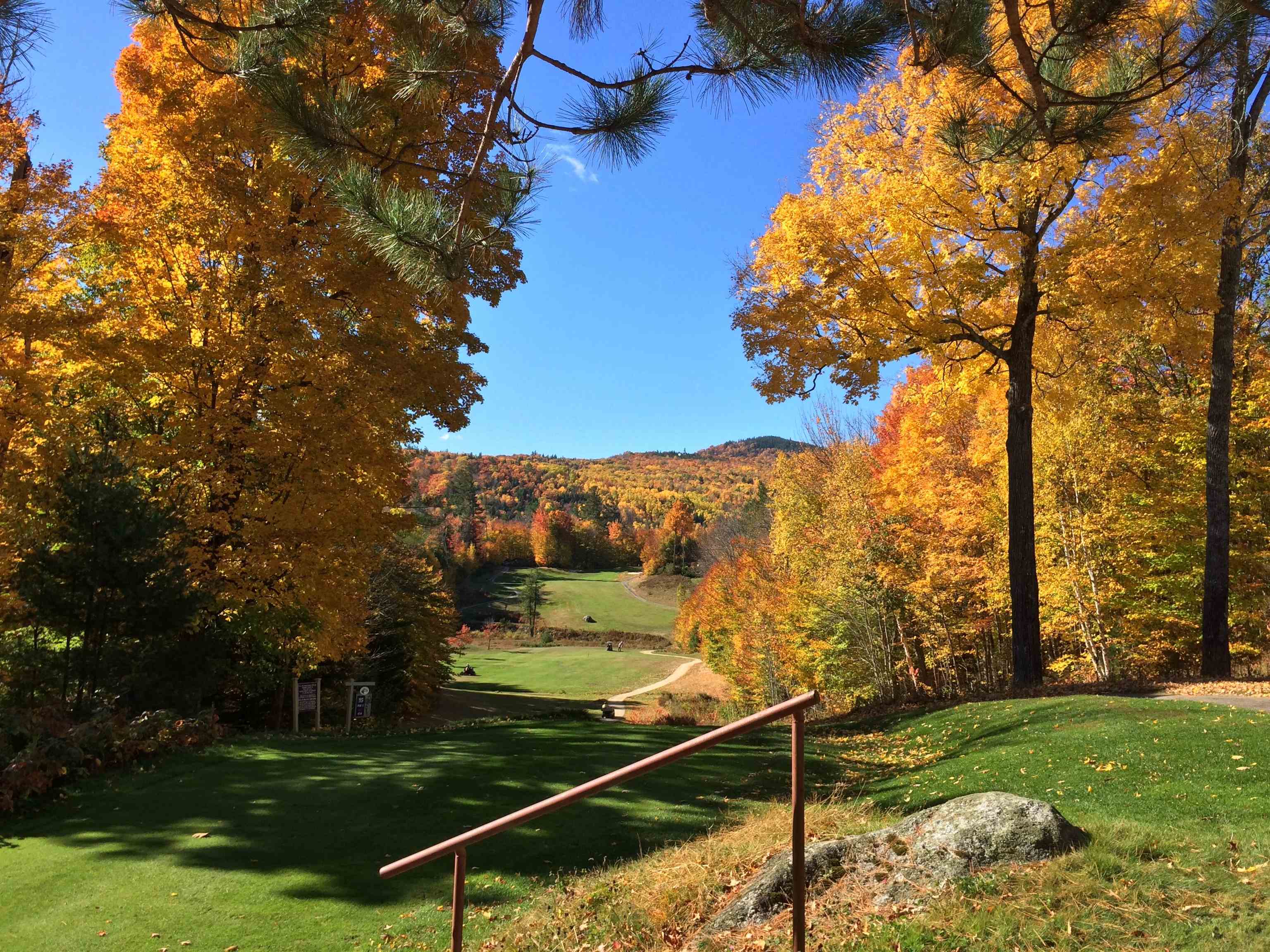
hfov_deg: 61.7
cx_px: 635
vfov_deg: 48.2
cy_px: 476
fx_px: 1064
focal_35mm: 29
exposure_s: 1/1244
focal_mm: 4.15
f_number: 2.2
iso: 32
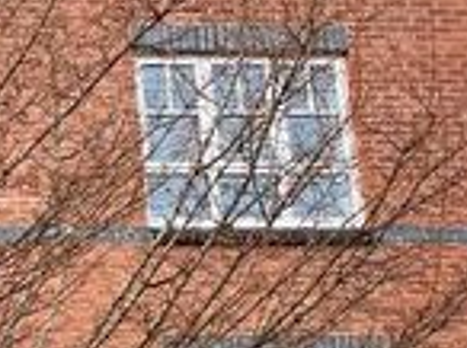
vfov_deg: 11.4
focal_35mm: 125
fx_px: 1684
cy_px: 490
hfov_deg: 13.3
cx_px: -512
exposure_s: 1/260
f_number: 1.5
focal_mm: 5.7
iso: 40
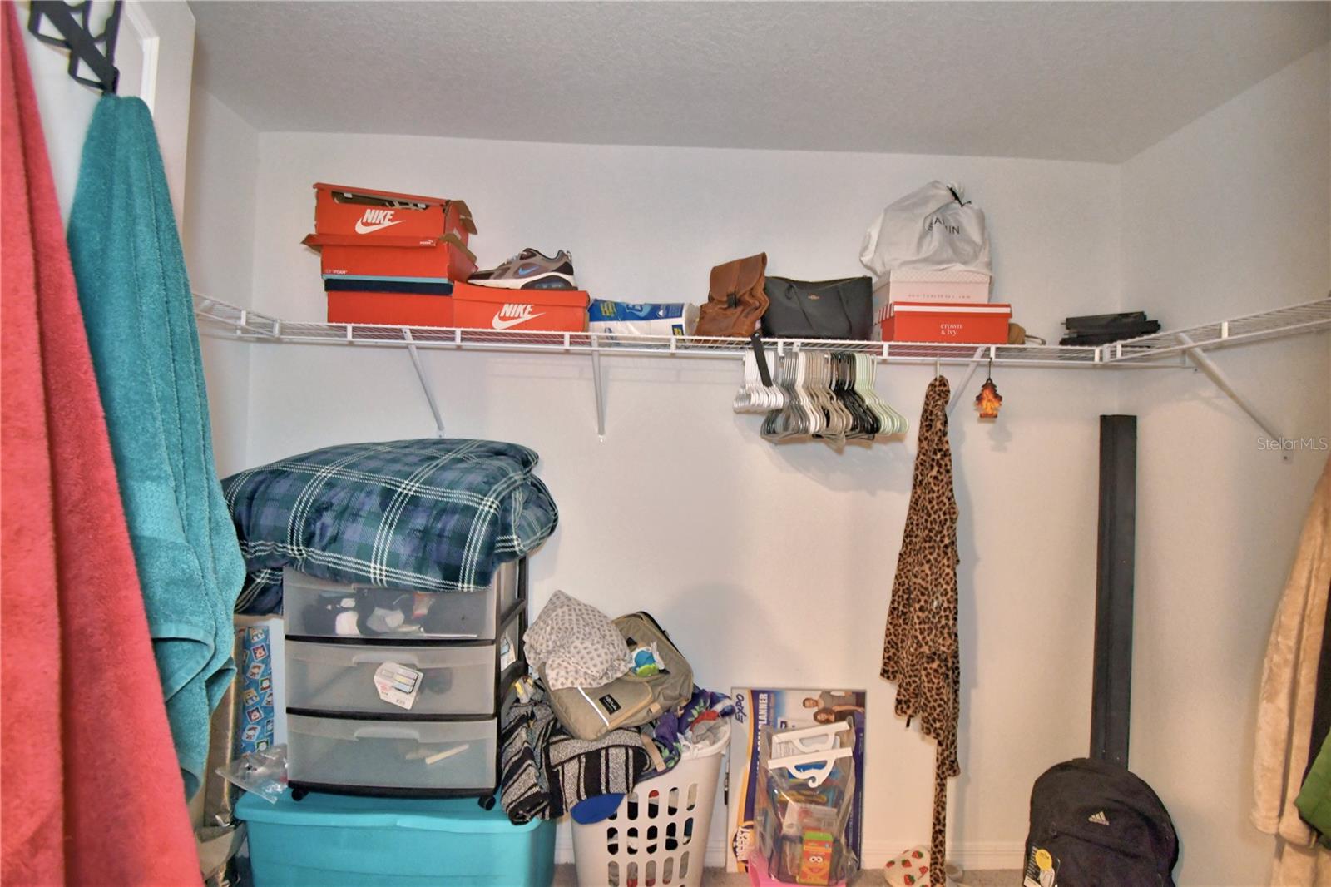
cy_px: 444
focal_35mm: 15
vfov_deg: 77.3
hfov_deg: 100.4
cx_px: 666
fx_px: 554
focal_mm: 10
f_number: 4.5
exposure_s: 1/30
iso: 2000
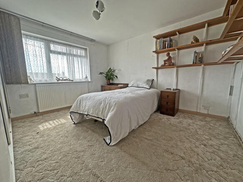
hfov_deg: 102.1
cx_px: 122
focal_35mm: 14
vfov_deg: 85.7
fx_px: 98
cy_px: 91
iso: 40
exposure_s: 1/146
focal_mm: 2.22
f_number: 2.2
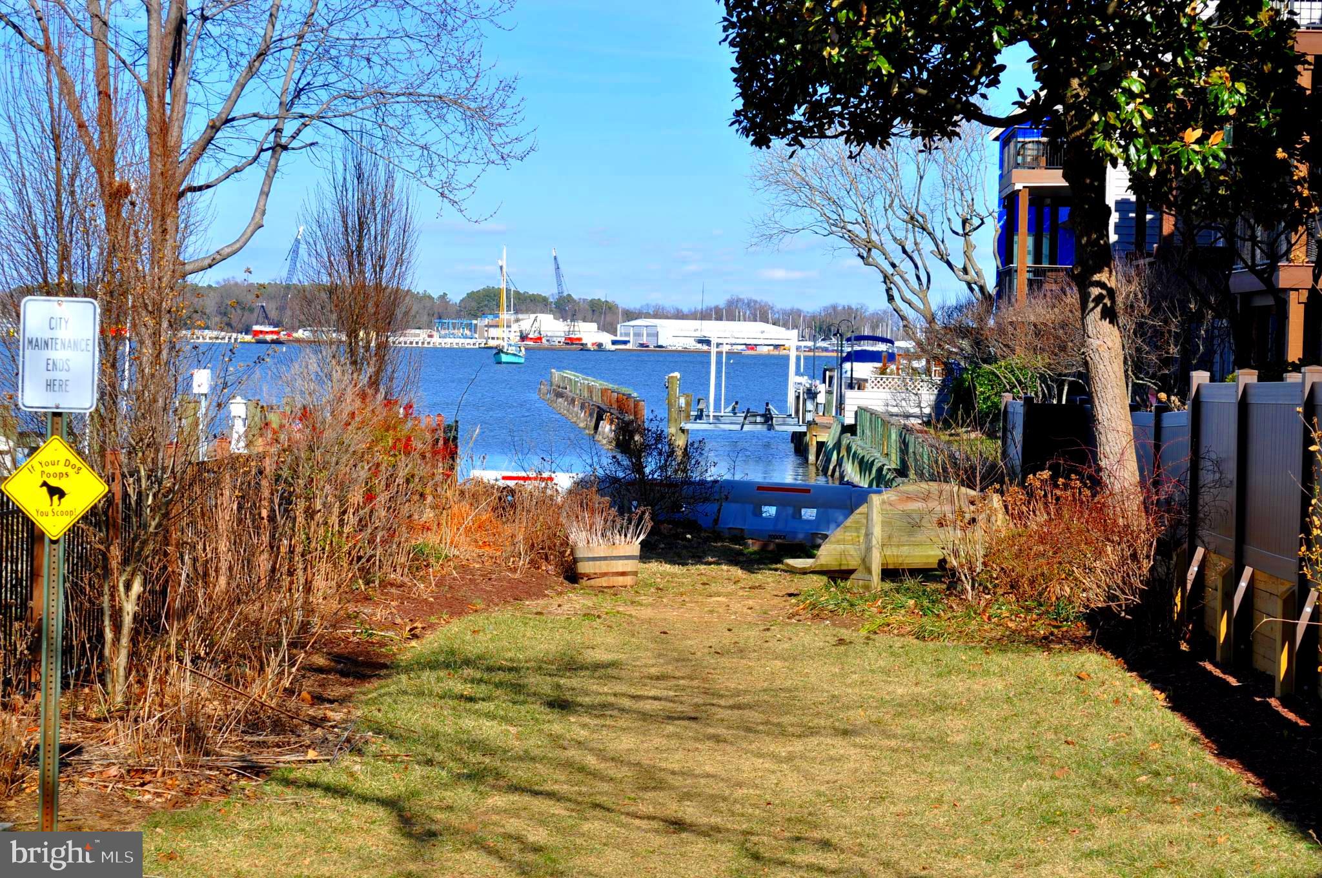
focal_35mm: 82
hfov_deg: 24.6
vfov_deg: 16.5
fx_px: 3026
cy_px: 439
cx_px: 661
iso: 200
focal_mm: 55
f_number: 9
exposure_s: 1/320
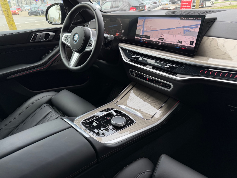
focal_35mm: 24
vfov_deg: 56.8
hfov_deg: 71.6
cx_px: 118
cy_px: 89
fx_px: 164
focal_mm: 6.76
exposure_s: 1/121
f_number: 1.78
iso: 100
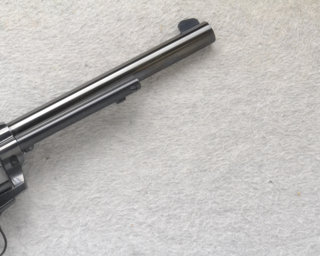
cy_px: 202
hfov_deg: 21.5
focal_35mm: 87
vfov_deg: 17.5
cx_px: 27
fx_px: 824
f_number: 20
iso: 3200
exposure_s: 1/60
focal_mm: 32
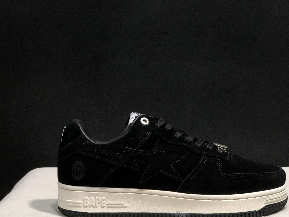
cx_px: 166
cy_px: 125
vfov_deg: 20.2
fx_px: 609
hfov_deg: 26.6
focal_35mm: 73
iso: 125
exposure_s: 1/30
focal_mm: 6.6
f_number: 2.8
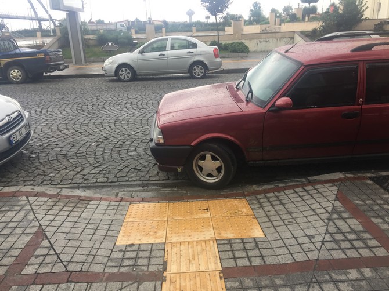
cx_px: 194
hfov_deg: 61.7
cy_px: 146
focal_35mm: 29
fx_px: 326
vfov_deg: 48.2
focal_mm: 4.15
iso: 50
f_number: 2.2
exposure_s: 1/120
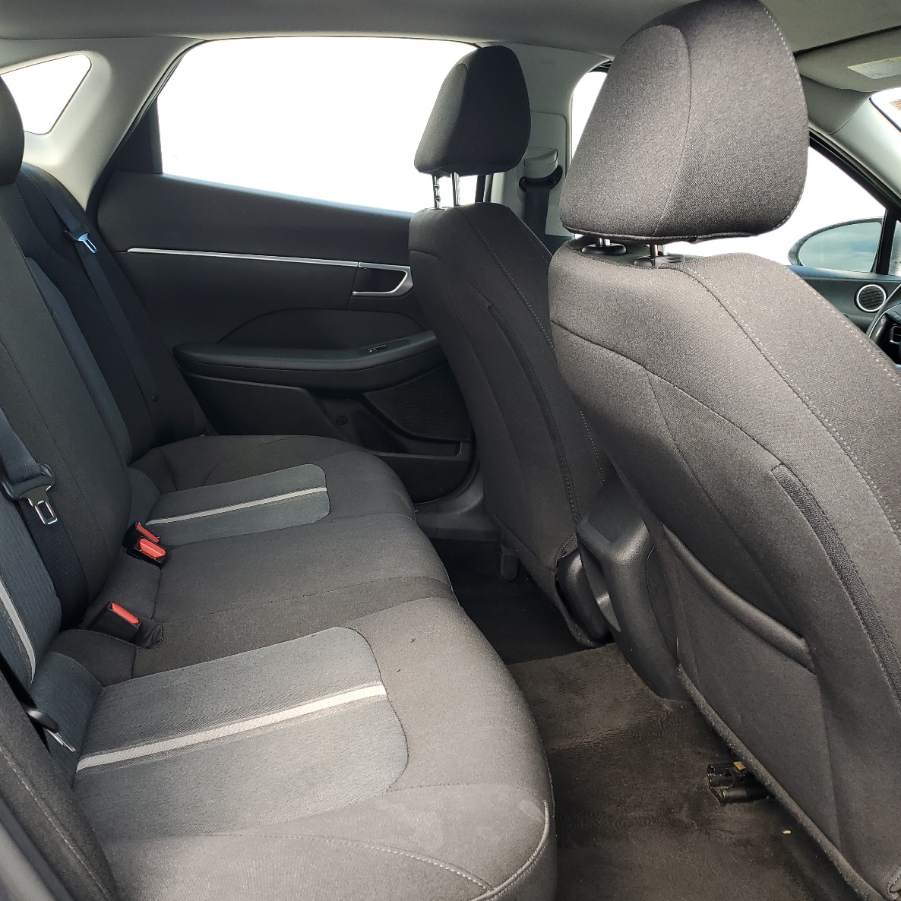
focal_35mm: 31
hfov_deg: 51.8
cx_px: 324
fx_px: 913
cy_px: 454
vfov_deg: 52.5
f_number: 1.5
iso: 50
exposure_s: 1/213
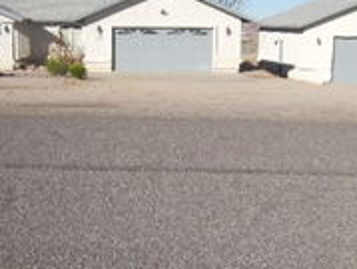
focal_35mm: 54
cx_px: 122
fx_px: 558
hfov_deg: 35.2
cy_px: 130
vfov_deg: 27.1
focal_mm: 5
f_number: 7
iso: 400
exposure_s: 1/1600
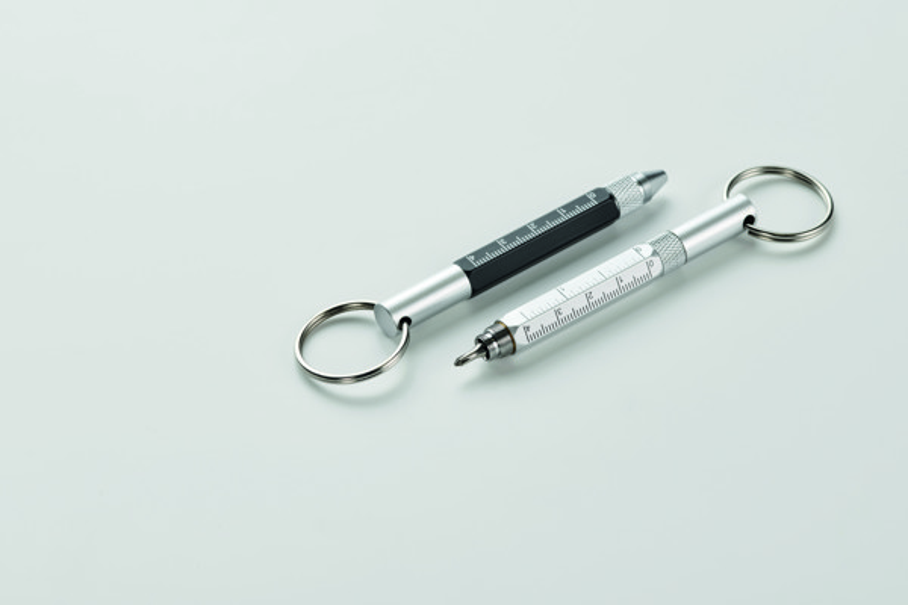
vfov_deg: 13.0
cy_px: 302
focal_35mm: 105
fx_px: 2648
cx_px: 454
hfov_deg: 19.5
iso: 80
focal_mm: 105
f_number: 16
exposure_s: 1/125
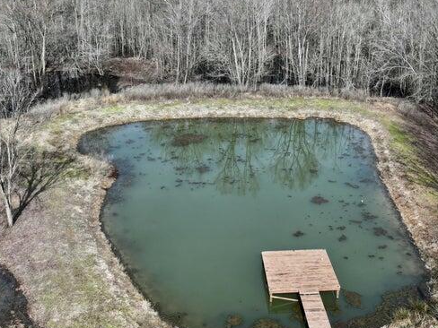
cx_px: 241
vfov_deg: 34.3
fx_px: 531
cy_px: 139
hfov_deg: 44.7
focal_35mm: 42
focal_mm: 12.29
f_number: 2.8
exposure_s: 1/2000
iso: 160
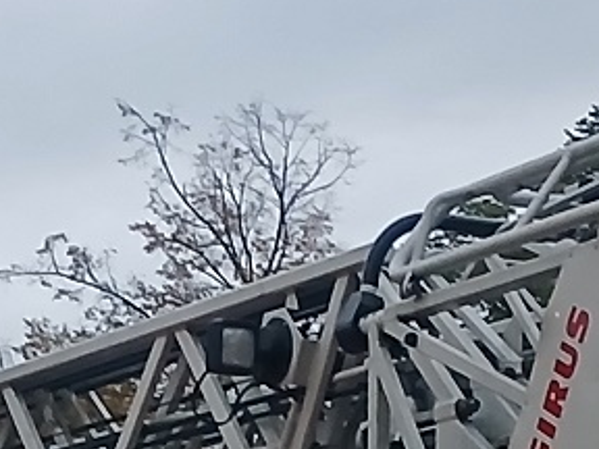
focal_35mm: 184
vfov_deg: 7.8
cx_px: 148
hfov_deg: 10.7
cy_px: 844
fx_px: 3184
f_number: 1.8
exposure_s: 1/33.3
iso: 200
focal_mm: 3.98
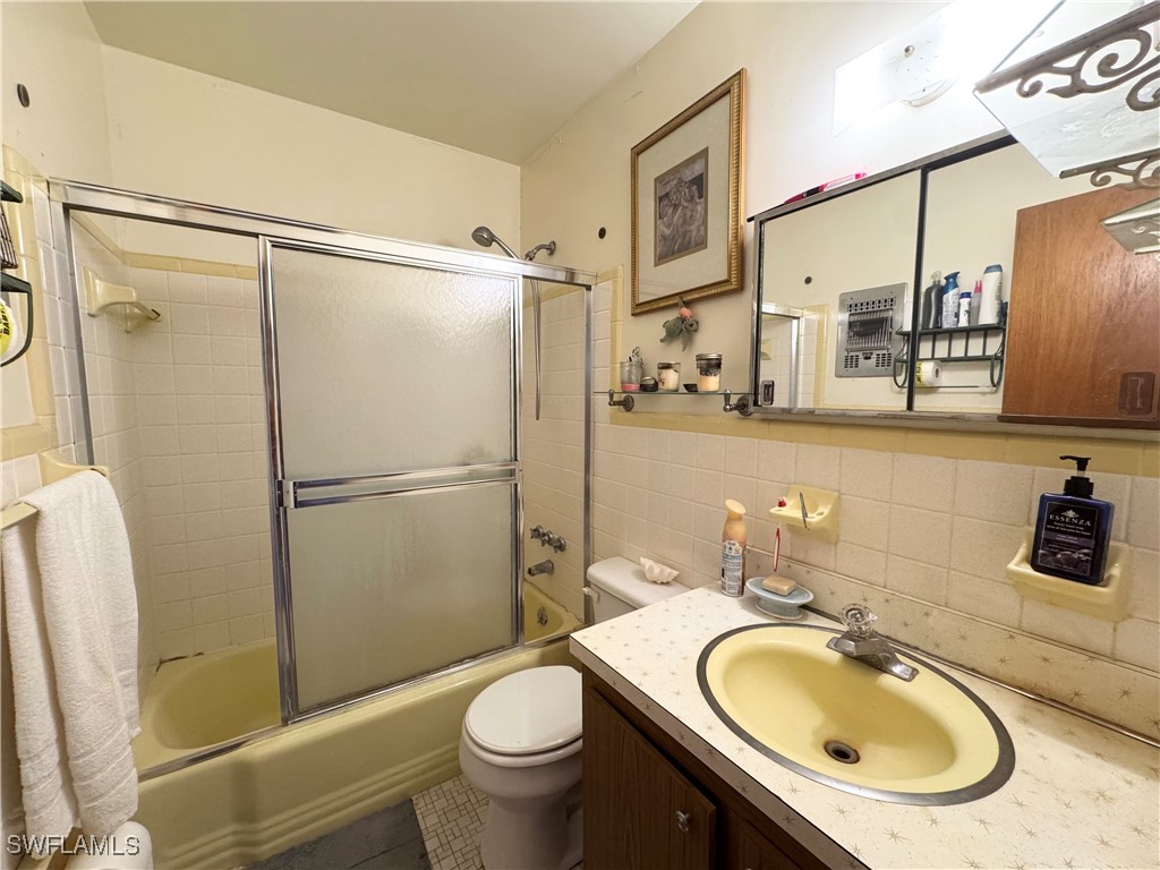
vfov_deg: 85.7
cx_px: 580
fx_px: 469
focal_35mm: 14
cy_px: 435
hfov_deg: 102.1
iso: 320
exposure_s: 1/60
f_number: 2.2
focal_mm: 2.22
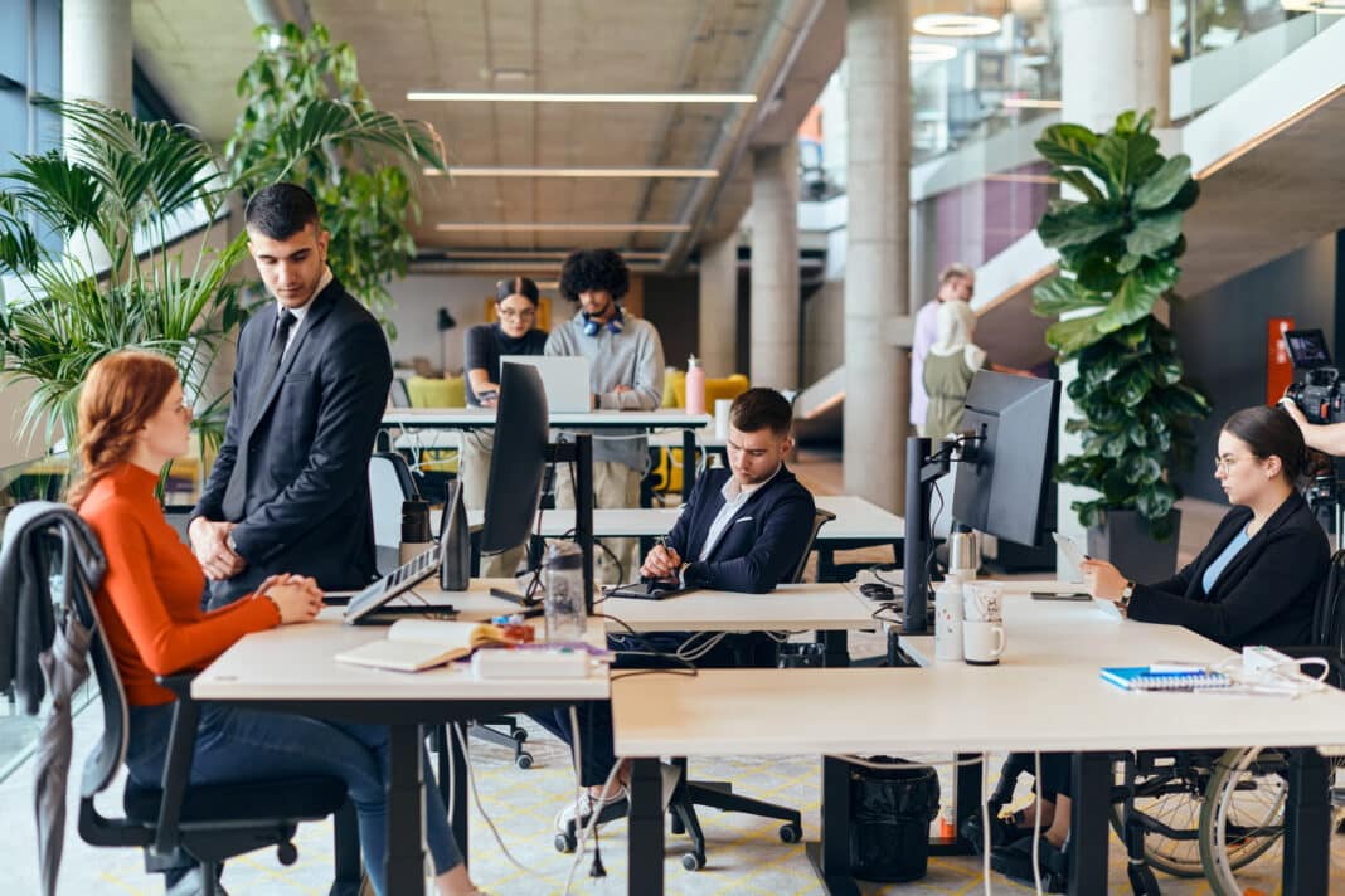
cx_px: 672
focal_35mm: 50
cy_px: 448
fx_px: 1868
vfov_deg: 27.0
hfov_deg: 39.6
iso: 250
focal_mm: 50
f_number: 2.5
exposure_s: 1/250
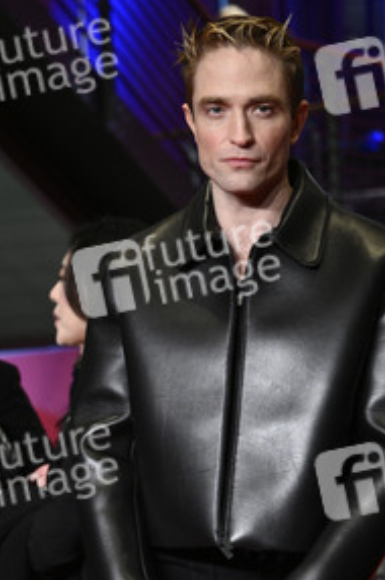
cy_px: 371
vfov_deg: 14.0
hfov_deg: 9.3
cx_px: 235
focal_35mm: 147
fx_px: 2364
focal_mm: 105
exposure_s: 1/250
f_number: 5.6
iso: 6400
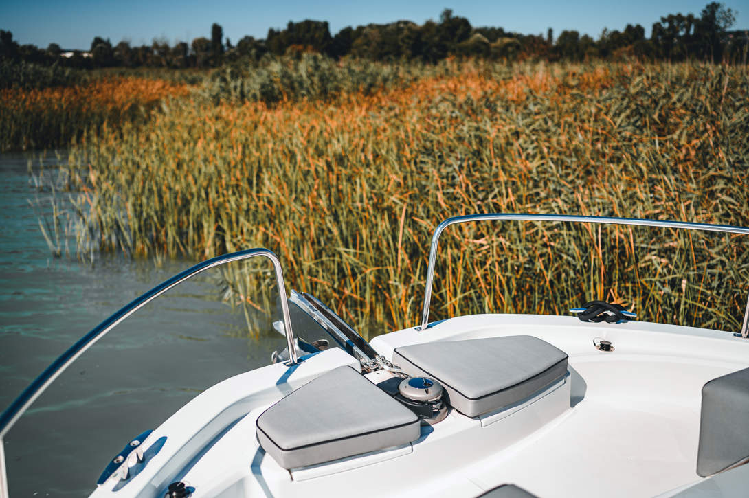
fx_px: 728
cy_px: 249
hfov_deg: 54.5
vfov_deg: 37.8
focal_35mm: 35
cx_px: 374
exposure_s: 1/5000
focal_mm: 35
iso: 50
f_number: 2.2
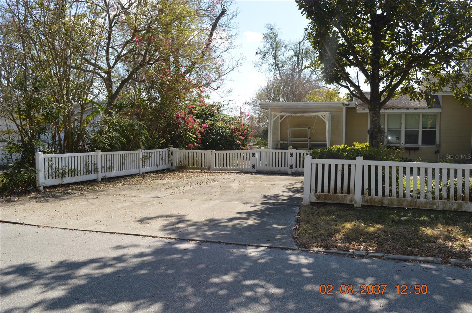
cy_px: 156
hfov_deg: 62.0
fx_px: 393
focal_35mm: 30
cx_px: 236
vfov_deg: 43.5
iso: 100
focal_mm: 20
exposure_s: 1/200
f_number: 7.1
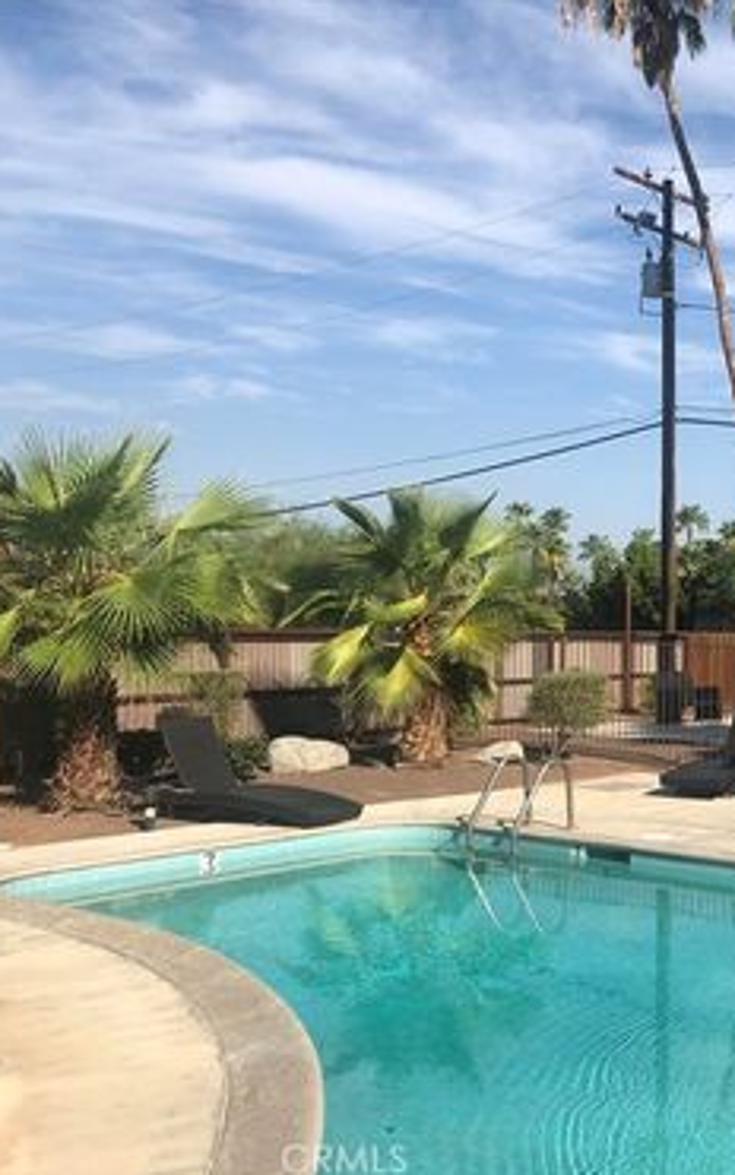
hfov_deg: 29.5
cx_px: 764
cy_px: 588
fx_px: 1281
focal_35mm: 40
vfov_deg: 49.3
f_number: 1.8
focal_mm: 3.99
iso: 20
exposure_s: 1/2525
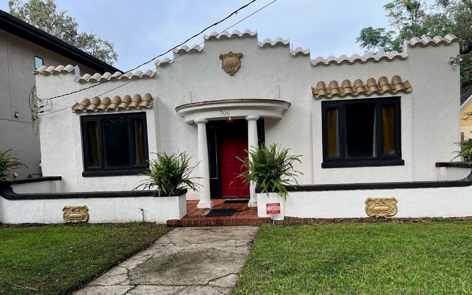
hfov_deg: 66.5
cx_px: 237
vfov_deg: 44.3
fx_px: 360
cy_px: 177
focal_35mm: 28
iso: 50
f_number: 1.6
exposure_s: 1/477
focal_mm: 5.1
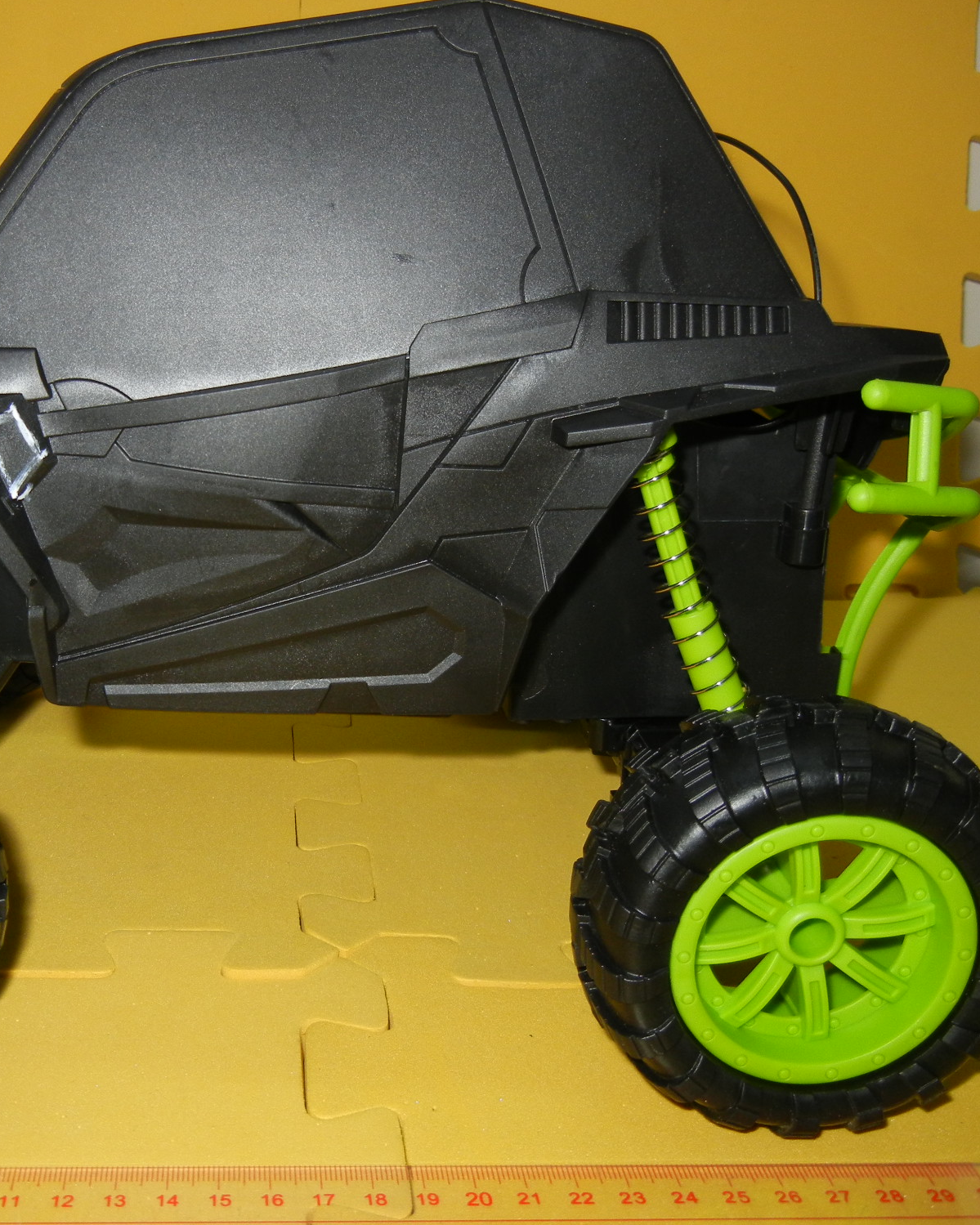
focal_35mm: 40
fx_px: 1450
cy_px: 606
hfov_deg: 36.6
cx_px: 262
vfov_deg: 45.8
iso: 200
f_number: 3.5
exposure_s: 1/30
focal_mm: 5.4
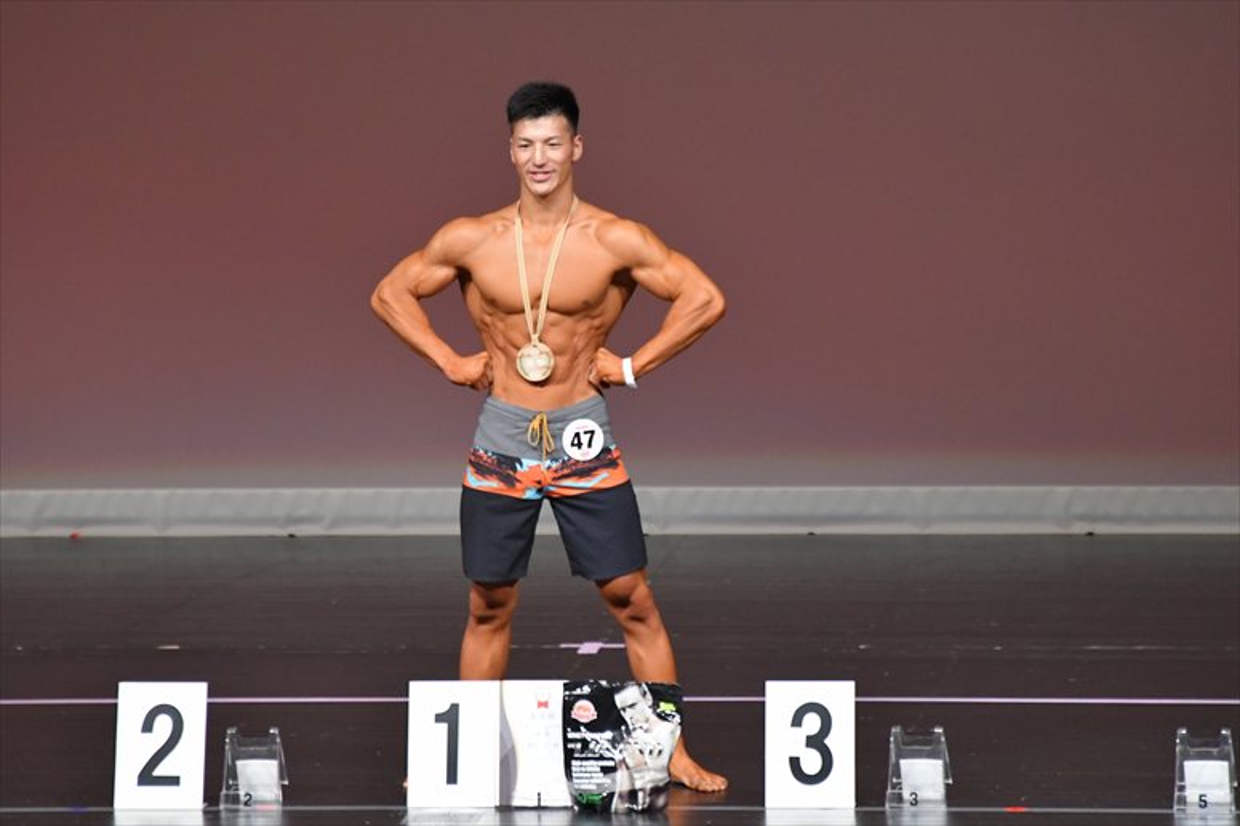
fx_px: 11878
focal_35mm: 345
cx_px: 620
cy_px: 413
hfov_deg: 6.0
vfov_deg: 4.0
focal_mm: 230
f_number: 5.6
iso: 4000
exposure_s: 1/400
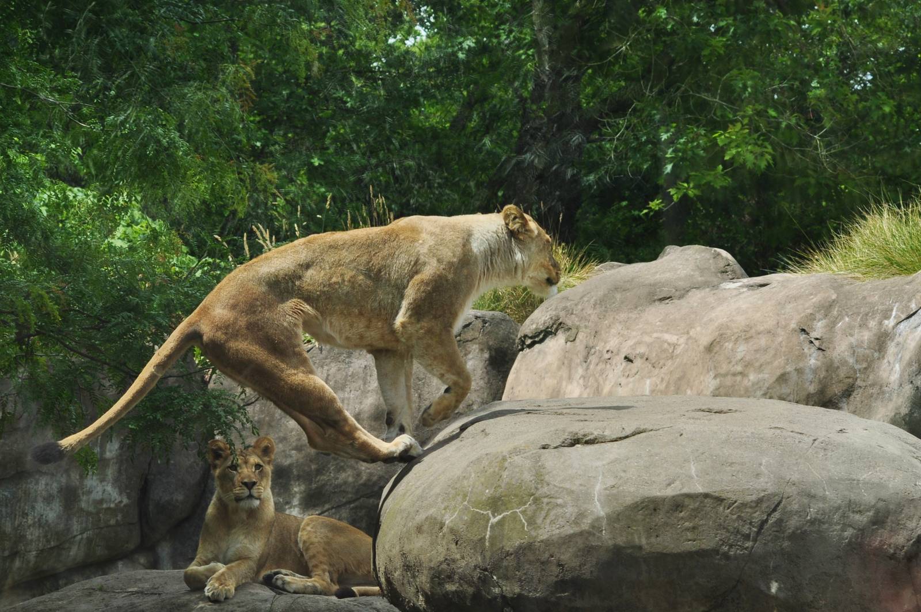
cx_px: 460
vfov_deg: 11.7
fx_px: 2990
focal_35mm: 117
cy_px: 306
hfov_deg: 17.5
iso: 200
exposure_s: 1/640
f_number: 6.3
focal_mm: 78
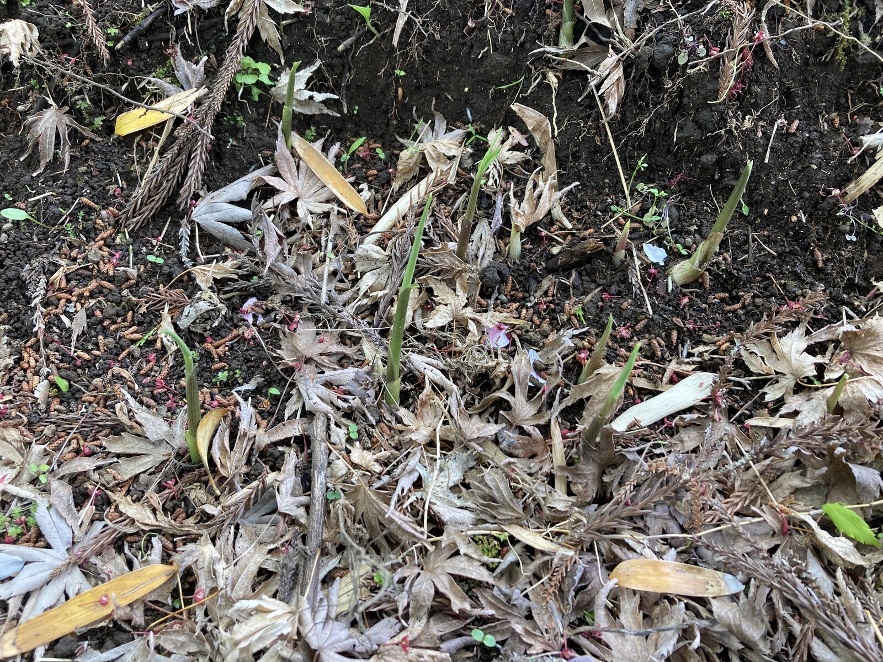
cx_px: 442
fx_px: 714
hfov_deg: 63.4
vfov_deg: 49.7
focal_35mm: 28
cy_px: 331
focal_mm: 3.99
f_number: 1.8
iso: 50
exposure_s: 1/121
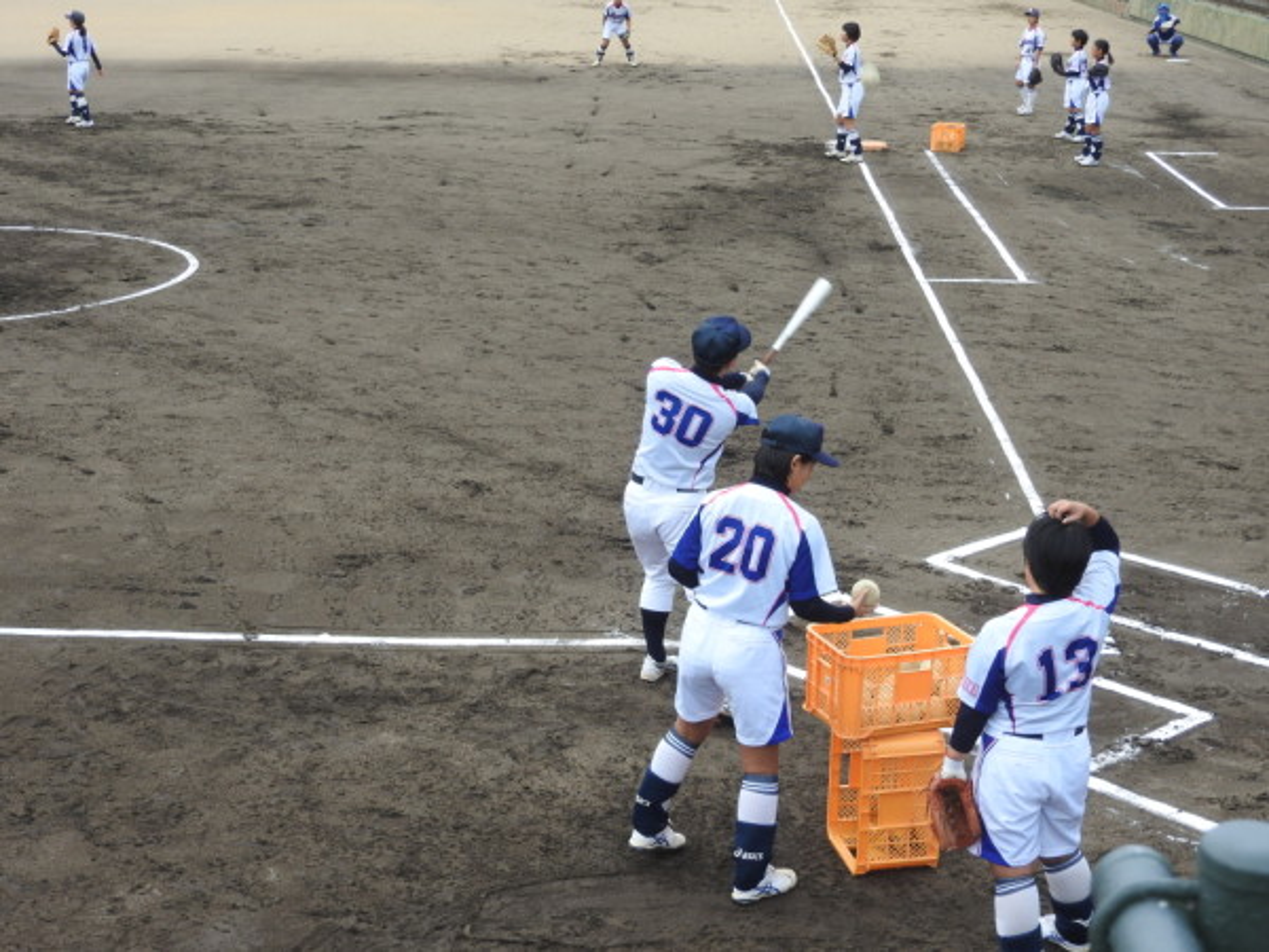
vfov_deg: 24.4
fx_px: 2200
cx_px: 634
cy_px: 476
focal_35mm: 60
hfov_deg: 32.2
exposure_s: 1/200
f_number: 4.2
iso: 100
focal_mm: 10.7
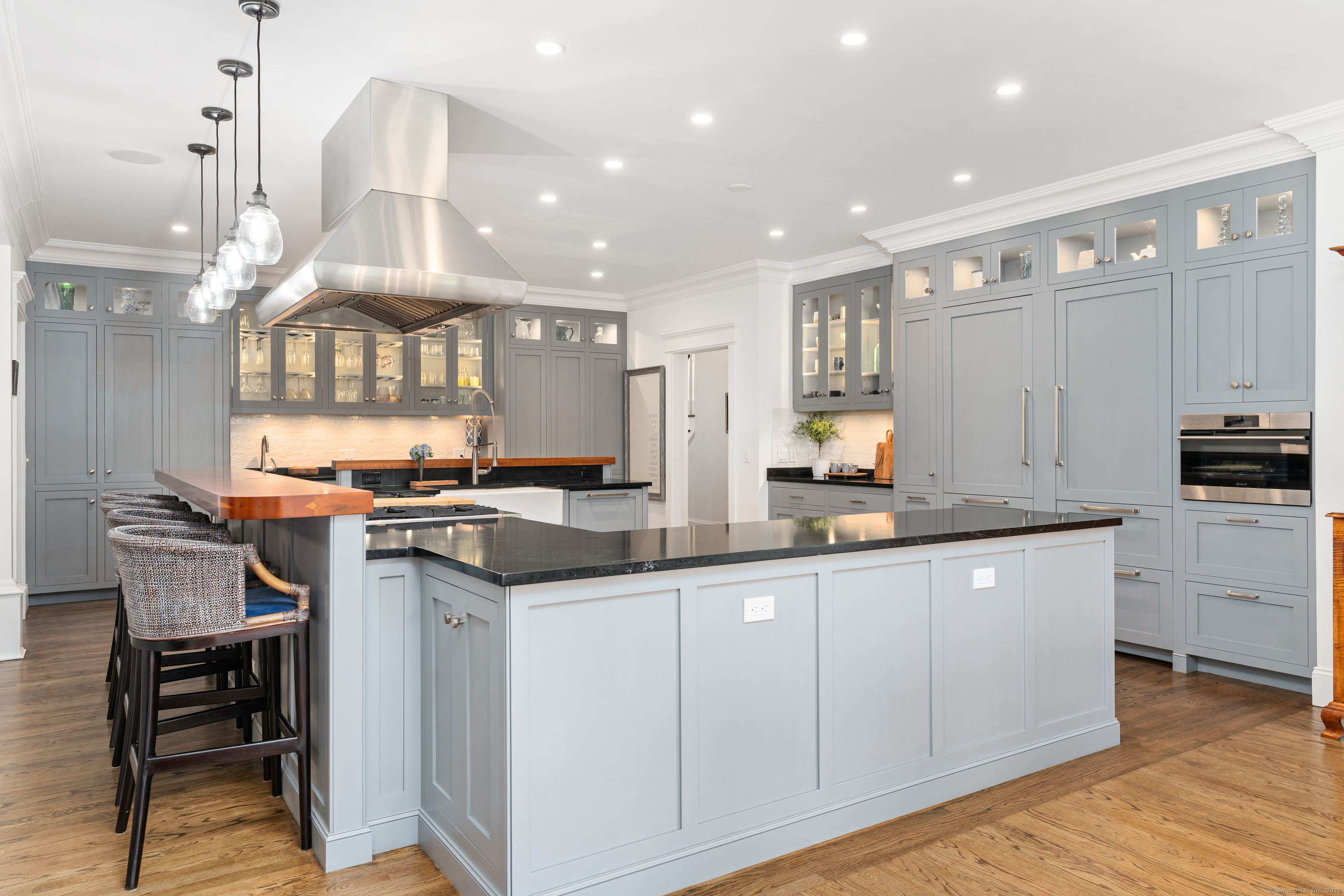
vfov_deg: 55.1
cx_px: 672
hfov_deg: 76.1
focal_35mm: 23
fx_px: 859
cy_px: 448
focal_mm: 23
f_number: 8
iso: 320
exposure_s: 1/1.25
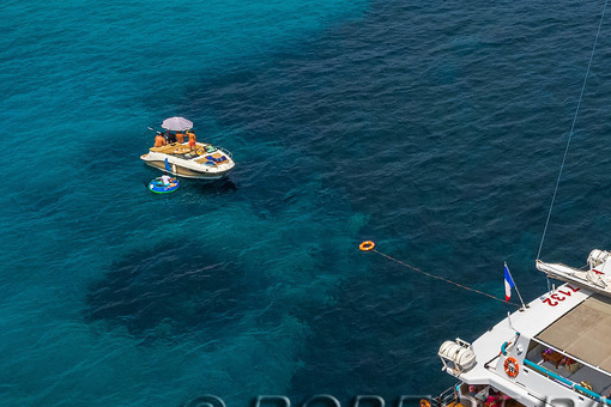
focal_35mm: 69
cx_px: 764
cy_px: 133
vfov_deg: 19.7
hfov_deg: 25.7
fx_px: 1171
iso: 100
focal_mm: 8.4
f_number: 2.8
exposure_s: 1/4000
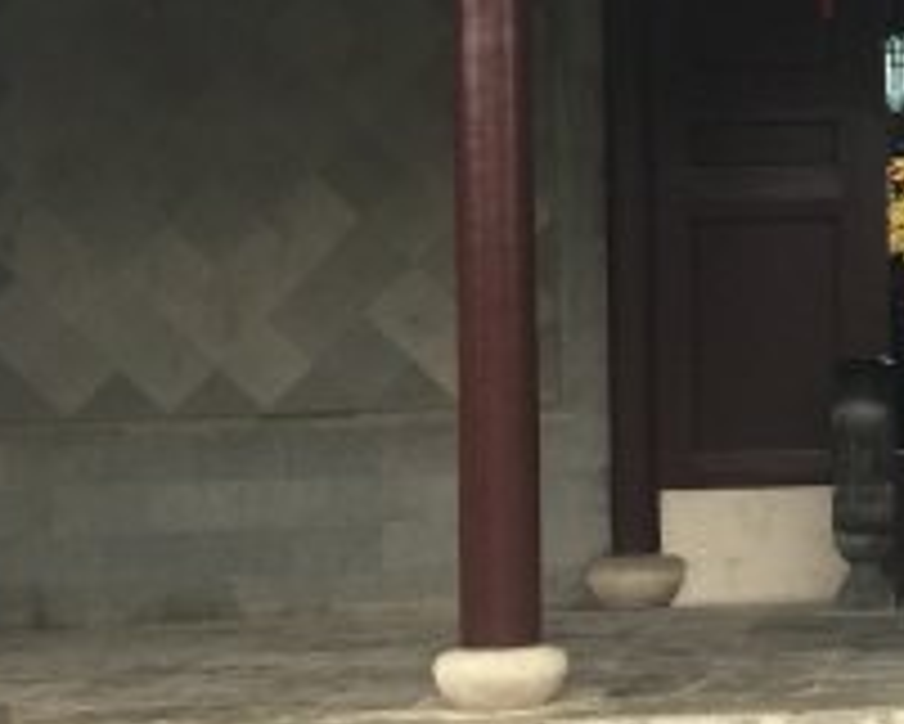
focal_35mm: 97
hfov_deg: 18.5
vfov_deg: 15.8
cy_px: 209
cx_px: 1142
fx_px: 2596
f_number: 2.2
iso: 64
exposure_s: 1/33
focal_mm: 4.15
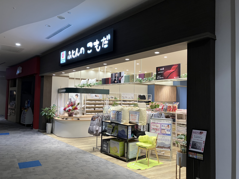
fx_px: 193
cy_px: 90
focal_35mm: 28
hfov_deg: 63.4
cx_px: 120
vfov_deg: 49.7
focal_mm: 3.99
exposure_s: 1/99
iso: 80
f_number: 1.8
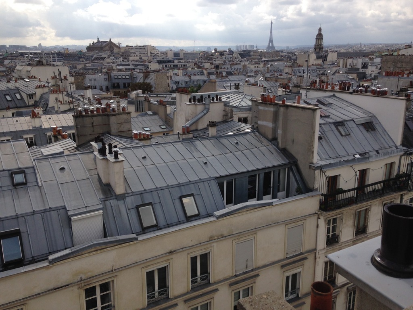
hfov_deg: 55.4
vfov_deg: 42.9
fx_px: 394
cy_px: 155
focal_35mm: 33
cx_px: 206
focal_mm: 4.12
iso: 50
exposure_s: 1/1938
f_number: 2.4
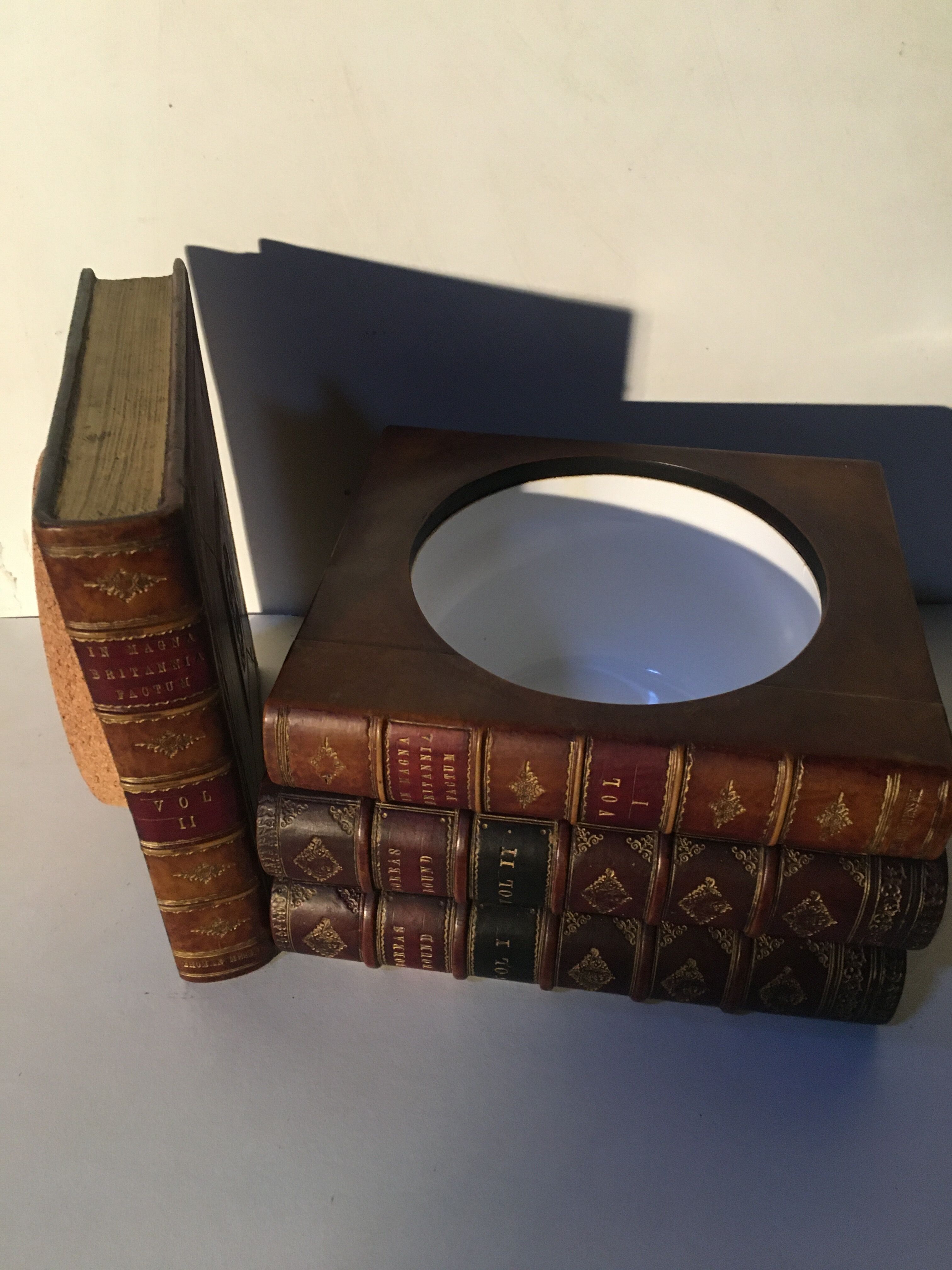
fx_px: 1063
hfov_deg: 48.2
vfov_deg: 61.7
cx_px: 476
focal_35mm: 29
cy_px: 635
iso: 200
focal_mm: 4.15
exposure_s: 1/33
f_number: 2.2
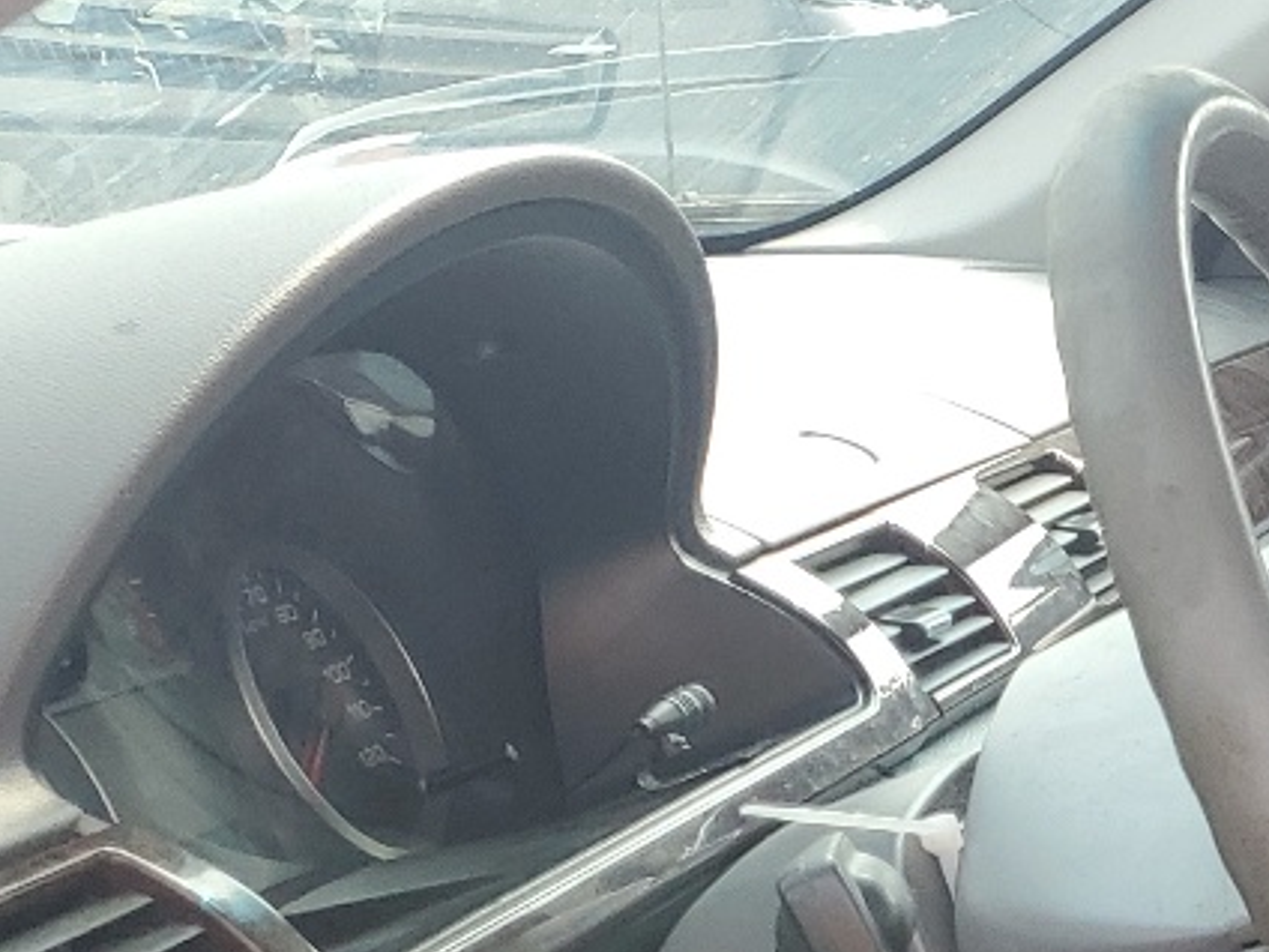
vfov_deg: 14.2
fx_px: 3593
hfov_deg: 17.4
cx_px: 2056
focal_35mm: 98
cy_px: 1380
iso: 50
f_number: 1.5
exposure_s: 1/455
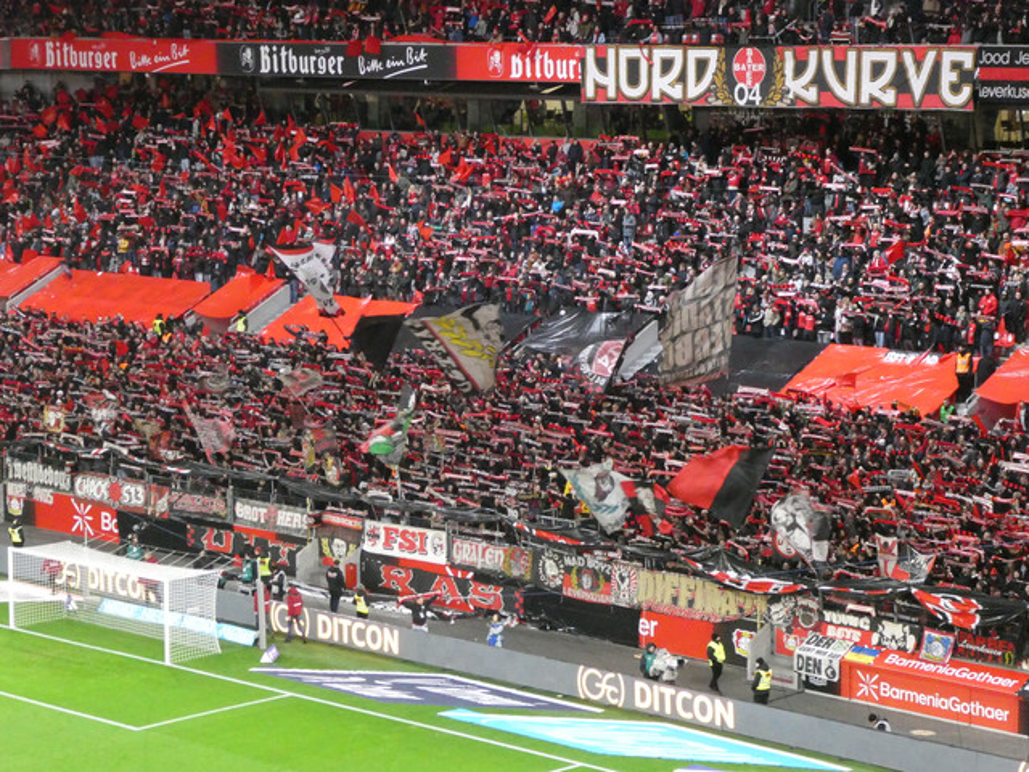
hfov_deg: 21.8
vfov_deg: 16.4
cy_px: 386
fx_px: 2675
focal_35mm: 90
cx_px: 514
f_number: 4.9
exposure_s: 1/50
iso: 1600
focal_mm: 16.1
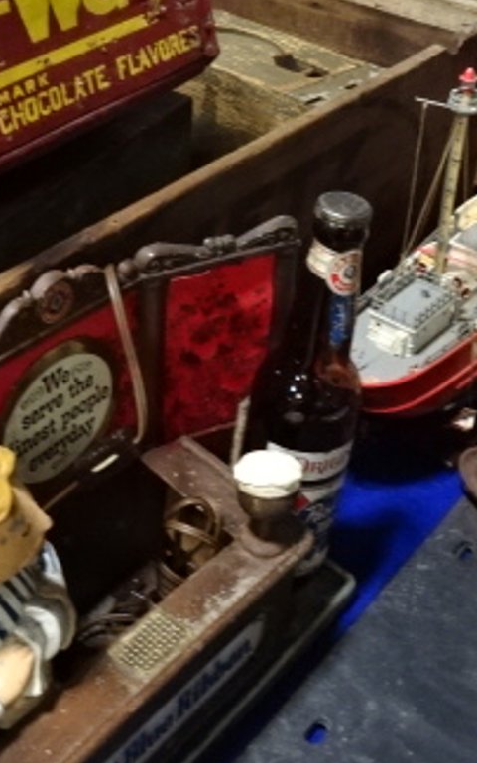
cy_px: 288
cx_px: 196
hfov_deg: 25.8
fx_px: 1040
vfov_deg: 40.0
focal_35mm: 50
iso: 640
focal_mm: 4.1
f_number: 3.5
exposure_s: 1/30
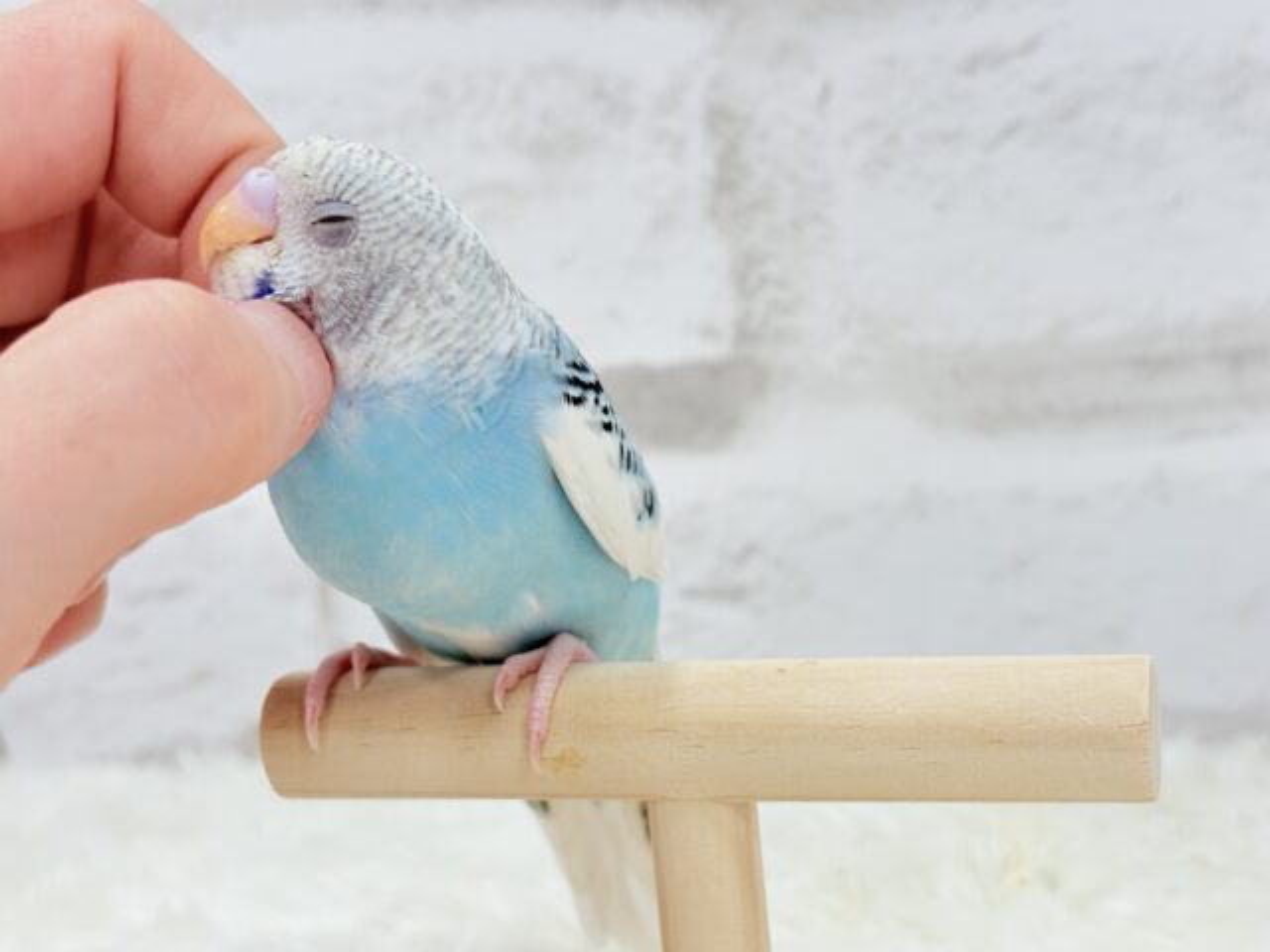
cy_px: 476
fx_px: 1908
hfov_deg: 36.8
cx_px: 635
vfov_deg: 28.0
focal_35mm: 52
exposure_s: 1/100
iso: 80
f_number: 1.6
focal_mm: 5.96
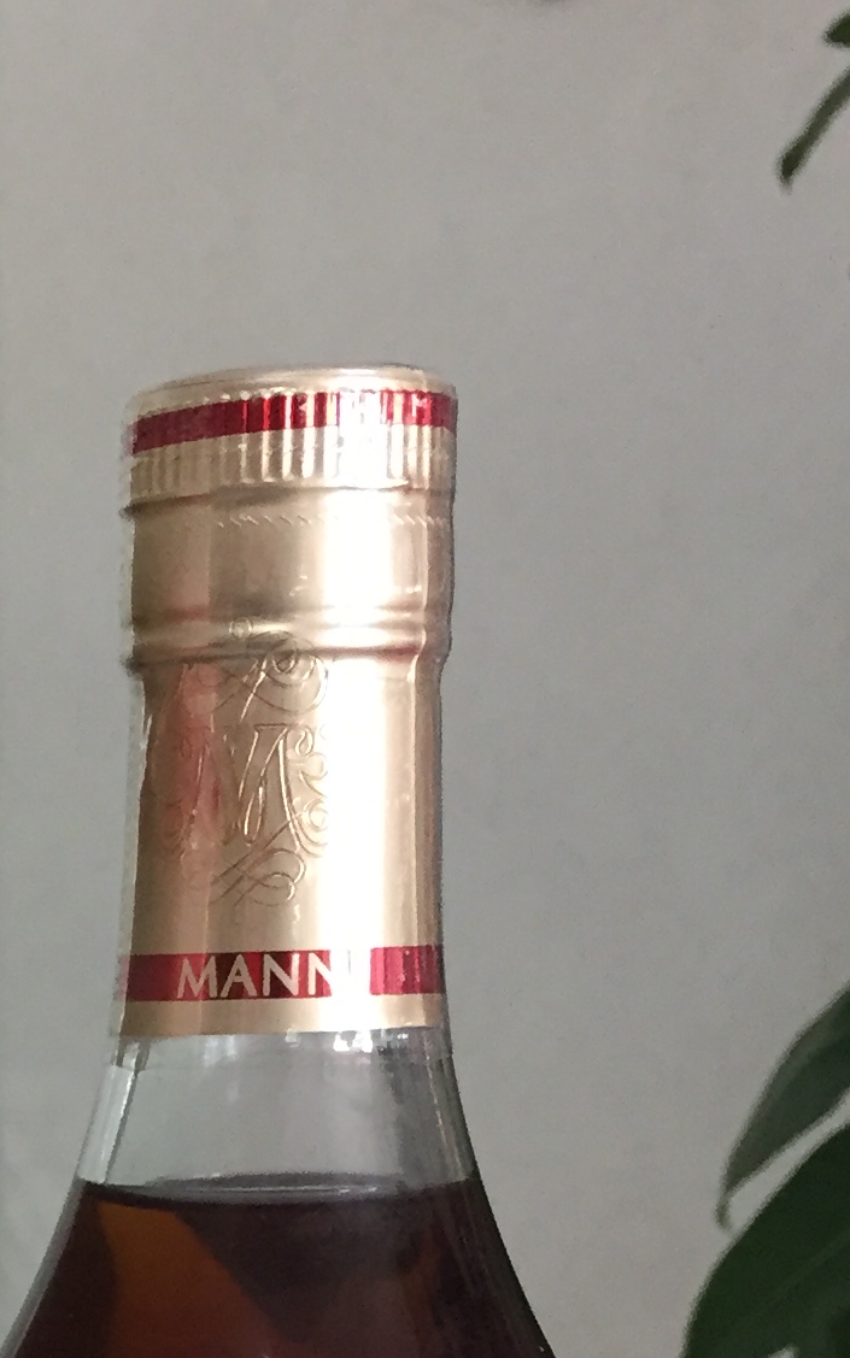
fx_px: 3297
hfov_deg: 13.8
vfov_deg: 21.6
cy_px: 1641
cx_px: -412
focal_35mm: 89
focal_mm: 4.15
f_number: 2.2
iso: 80
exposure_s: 1/33
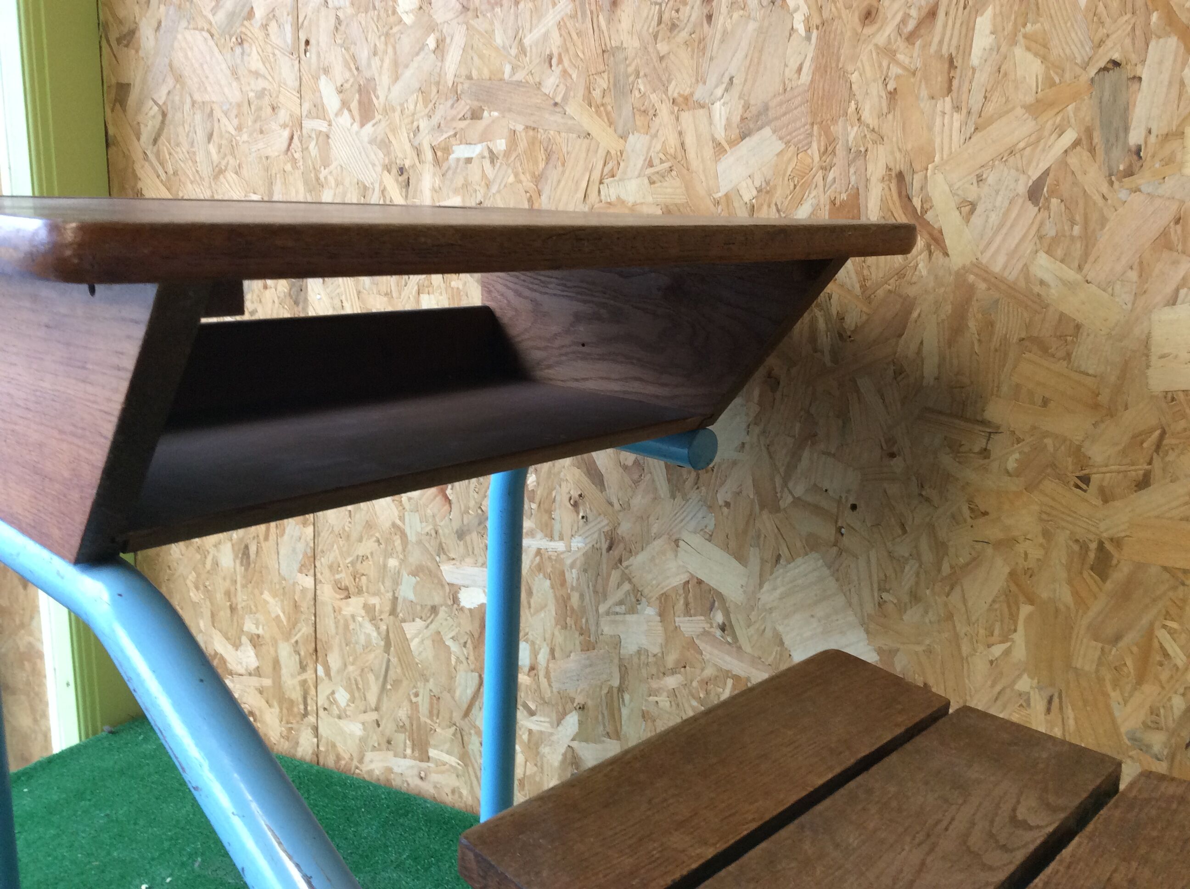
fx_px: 1098
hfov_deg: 56.9
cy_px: 444
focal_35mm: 32
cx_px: 595
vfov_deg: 44.1
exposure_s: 1/25
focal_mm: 3.3
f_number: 2.4
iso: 64
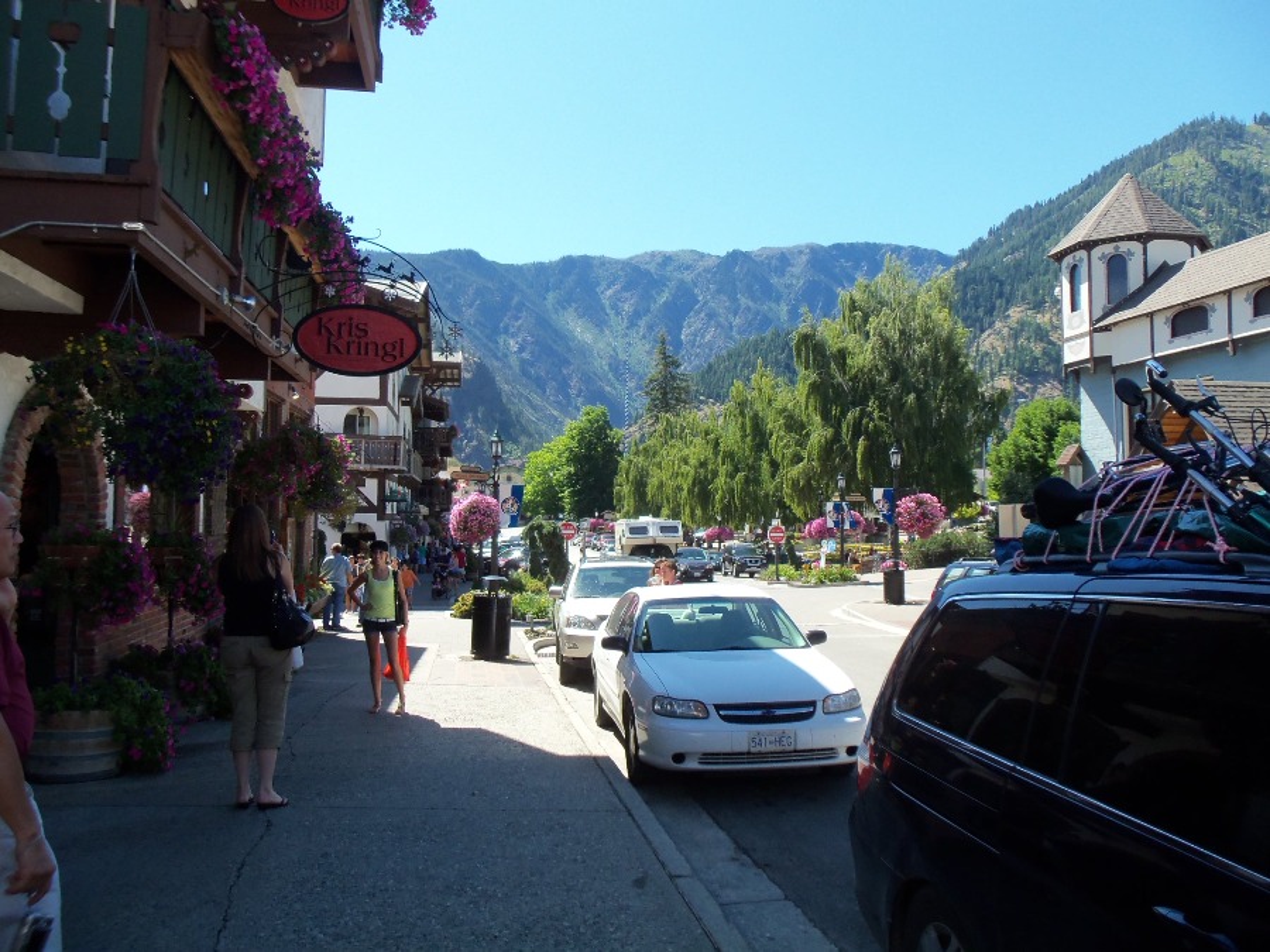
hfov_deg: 61.7
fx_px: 1064
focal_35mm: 29
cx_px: 635
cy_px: 476
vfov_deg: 48.2
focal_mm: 5.2
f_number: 3.4
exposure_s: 1/400
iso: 80
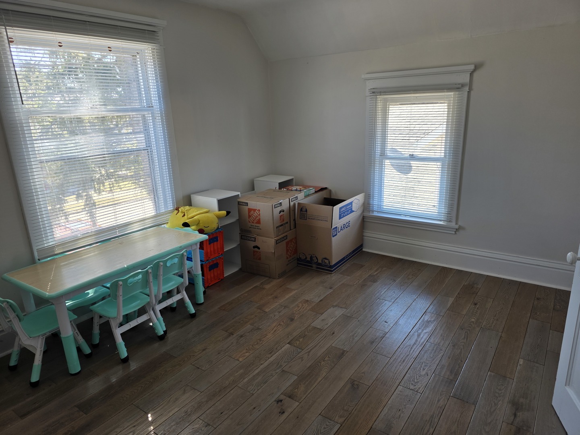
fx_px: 385
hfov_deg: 73.9
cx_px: 290
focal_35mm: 23
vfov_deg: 58.9
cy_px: 218
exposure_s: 1/180
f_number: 1.7
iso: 64
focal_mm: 6.3
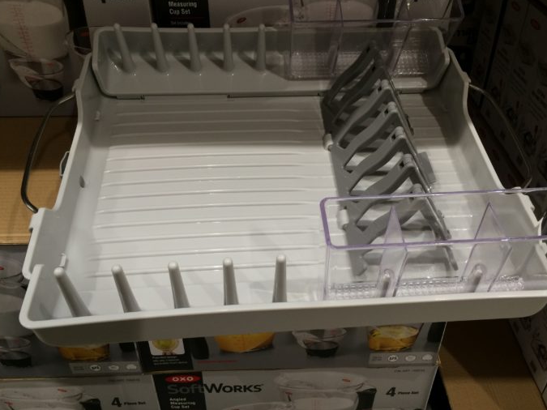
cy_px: 192
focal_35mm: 33
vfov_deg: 42.9
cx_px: 292
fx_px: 521
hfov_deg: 55.3
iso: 50
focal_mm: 4.15
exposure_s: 1/33
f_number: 2.2
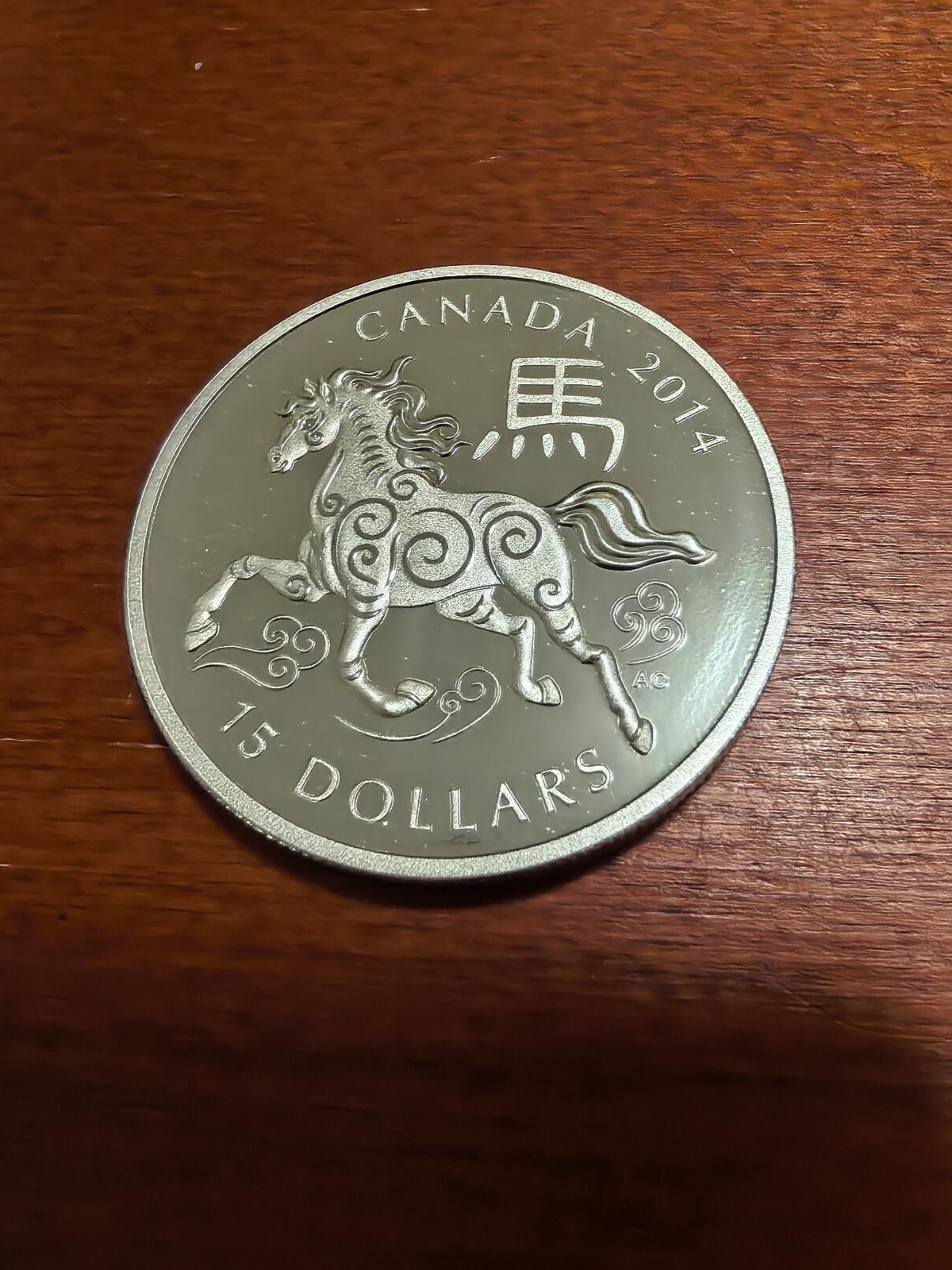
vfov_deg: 65.1
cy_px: 558
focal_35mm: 27
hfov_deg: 51.4
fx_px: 990
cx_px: 482
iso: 400
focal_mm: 1.68
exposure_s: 1/33.3
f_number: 2.2
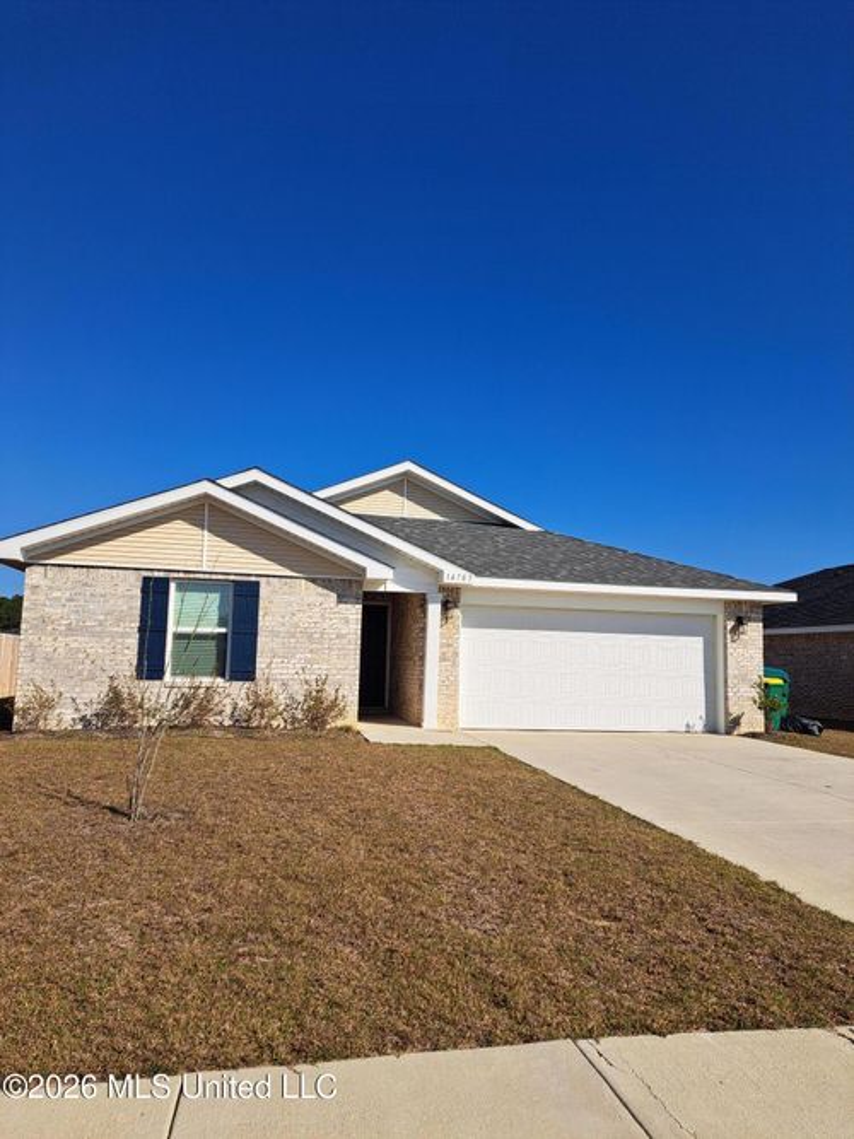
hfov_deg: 56.8
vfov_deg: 71.6
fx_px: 790
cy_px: 570
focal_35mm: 24
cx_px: 427
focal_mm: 5.23
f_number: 1.8
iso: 50
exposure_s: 1/2710
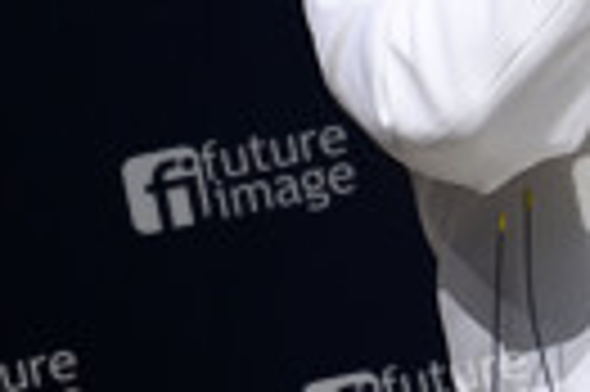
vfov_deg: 1.3
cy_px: -158
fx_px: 16843
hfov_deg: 2.0
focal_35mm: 1029
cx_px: 750
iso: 320
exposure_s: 1/125
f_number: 7.1
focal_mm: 300
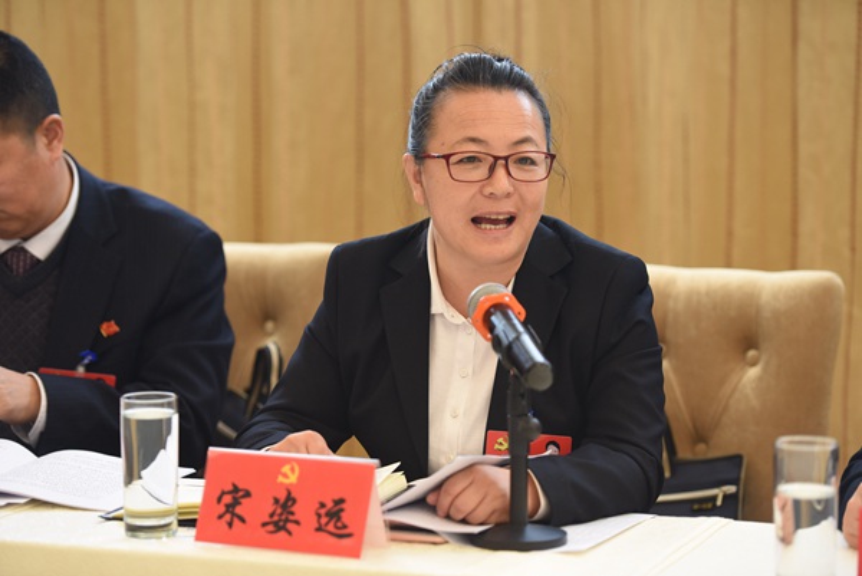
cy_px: 288
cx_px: 431
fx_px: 2875
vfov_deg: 11.4
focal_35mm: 120
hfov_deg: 17.0
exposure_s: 1/125
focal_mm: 120
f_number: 2.8
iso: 1100
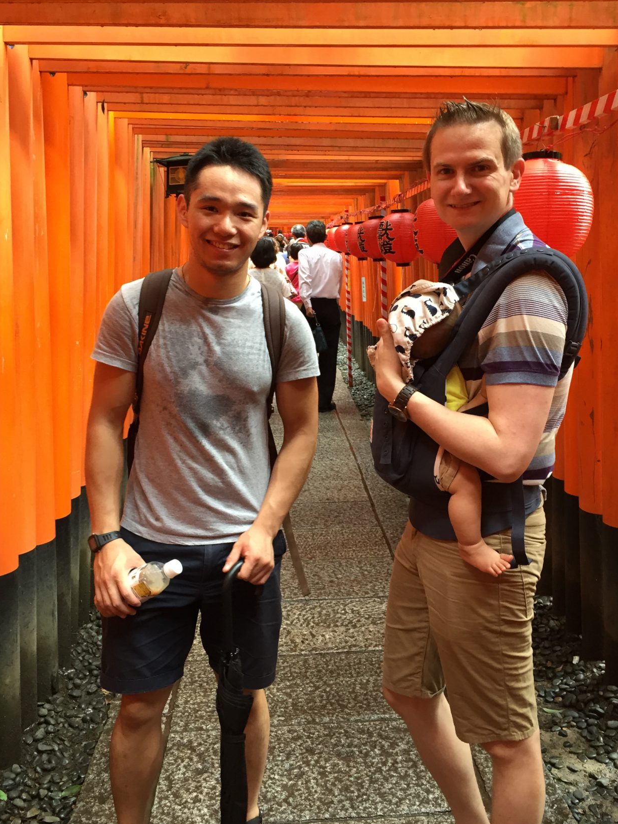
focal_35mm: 34
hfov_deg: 41.8
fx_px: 810
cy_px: 372
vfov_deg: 53.9
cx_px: 329
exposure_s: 1/30
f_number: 2.2
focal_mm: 4.15
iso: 80
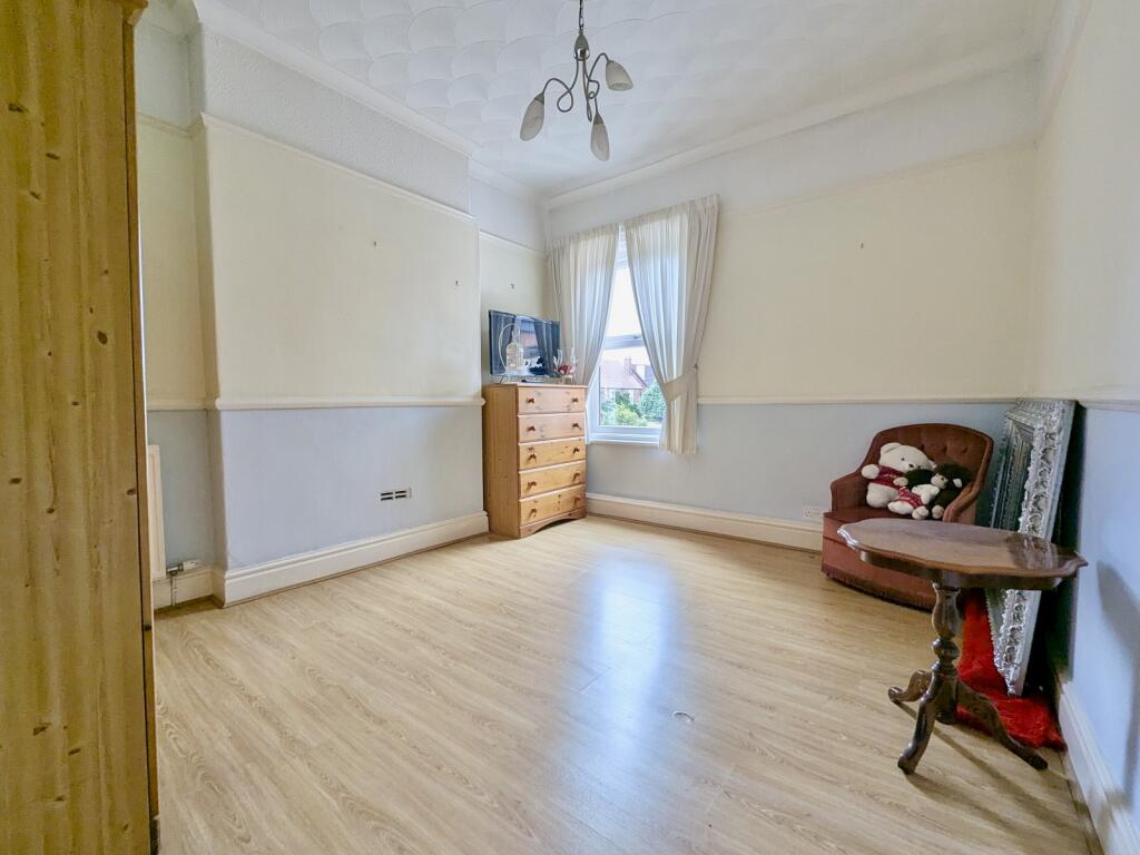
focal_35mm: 13
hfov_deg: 106.2
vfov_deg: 89.9
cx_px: 570
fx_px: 428
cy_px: 428
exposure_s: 1/107
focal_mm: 1.95
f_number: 2.2
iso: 48
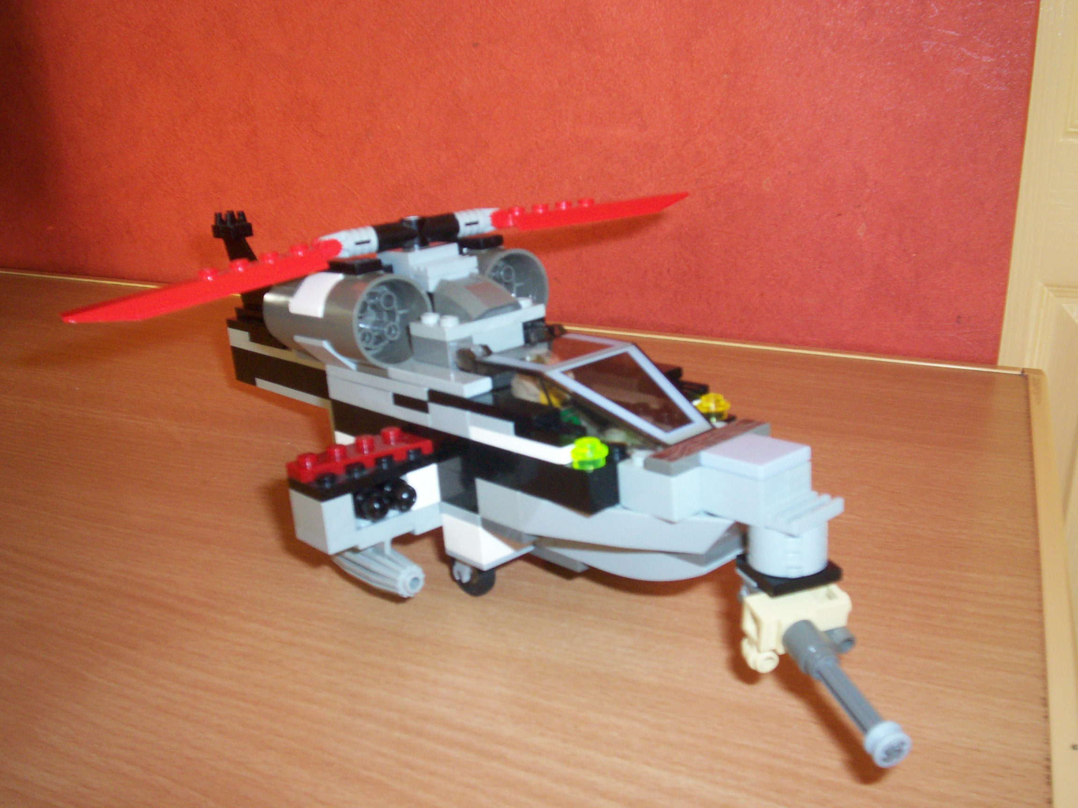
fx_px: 1121
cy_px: 404
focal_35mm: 36
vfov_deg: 39.7
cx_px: 539
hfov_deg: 51.4
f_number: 4.5
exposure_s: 1/64
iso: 140
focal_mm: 5.9
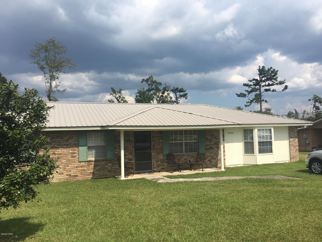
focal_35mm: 29
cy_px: 121
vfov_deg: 48.2
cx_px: 161
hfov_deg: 61.7
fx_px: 270
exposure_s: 1/2331
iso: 25
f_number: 2.2
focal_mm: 4.15
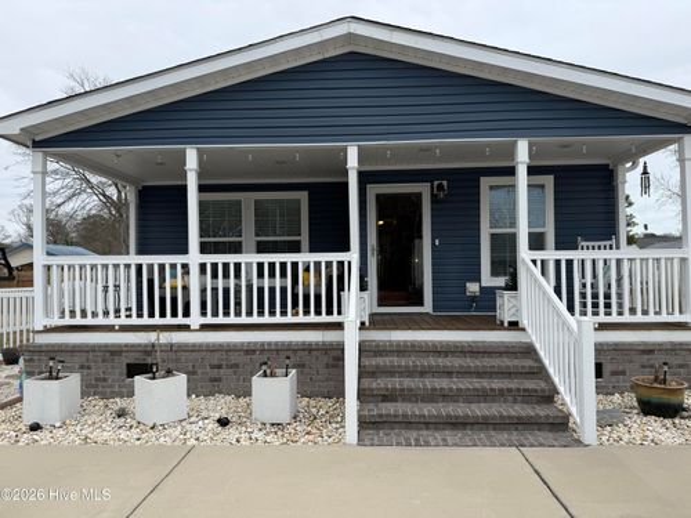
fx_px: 479
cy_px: 259
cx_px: 346
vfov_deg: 56.8
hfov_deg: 71.6
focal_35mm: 24
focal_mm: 6.76
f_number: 1.78
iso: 80
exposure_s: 1/2232
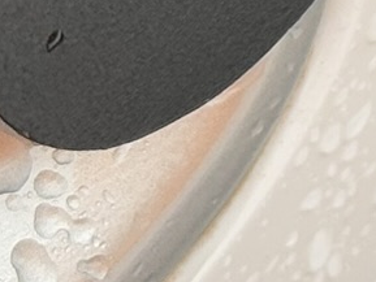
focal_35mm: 340
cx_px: 703
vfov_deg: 4.2
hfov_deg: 5.7
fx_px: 3695
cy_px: -528
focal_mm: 6.76
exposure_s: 1/359
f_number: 1.78
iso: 80
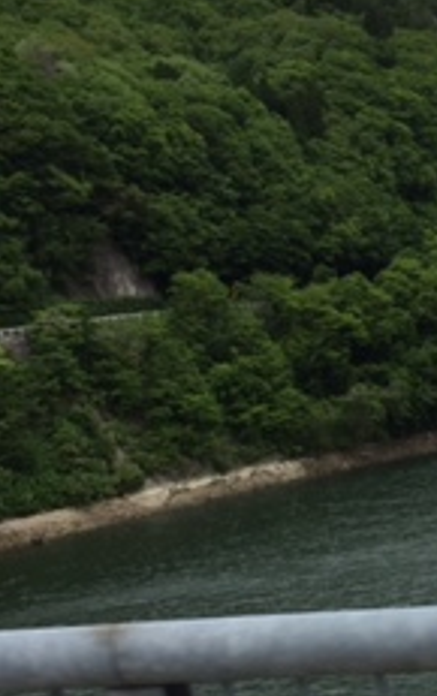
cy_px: 350
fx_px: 1615
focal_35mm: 85
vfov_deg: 24.3
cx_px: 479
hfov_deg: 15.0
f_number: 2.2
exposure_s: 1/581
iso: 32
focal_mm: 4.15
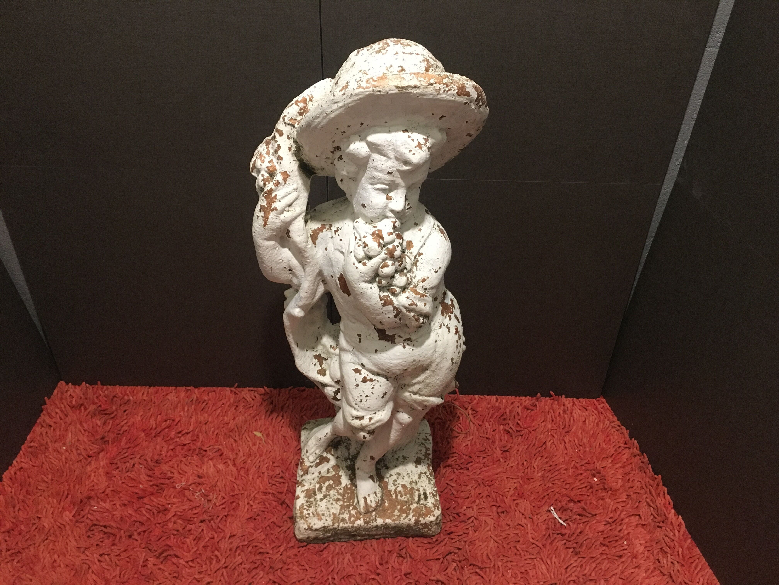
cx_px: 390
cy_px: 292
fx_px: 653
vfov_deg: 48.2
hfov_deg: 61.7
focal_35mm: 29
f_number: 2.2
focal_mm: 4.15
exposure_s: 1/17
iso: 250
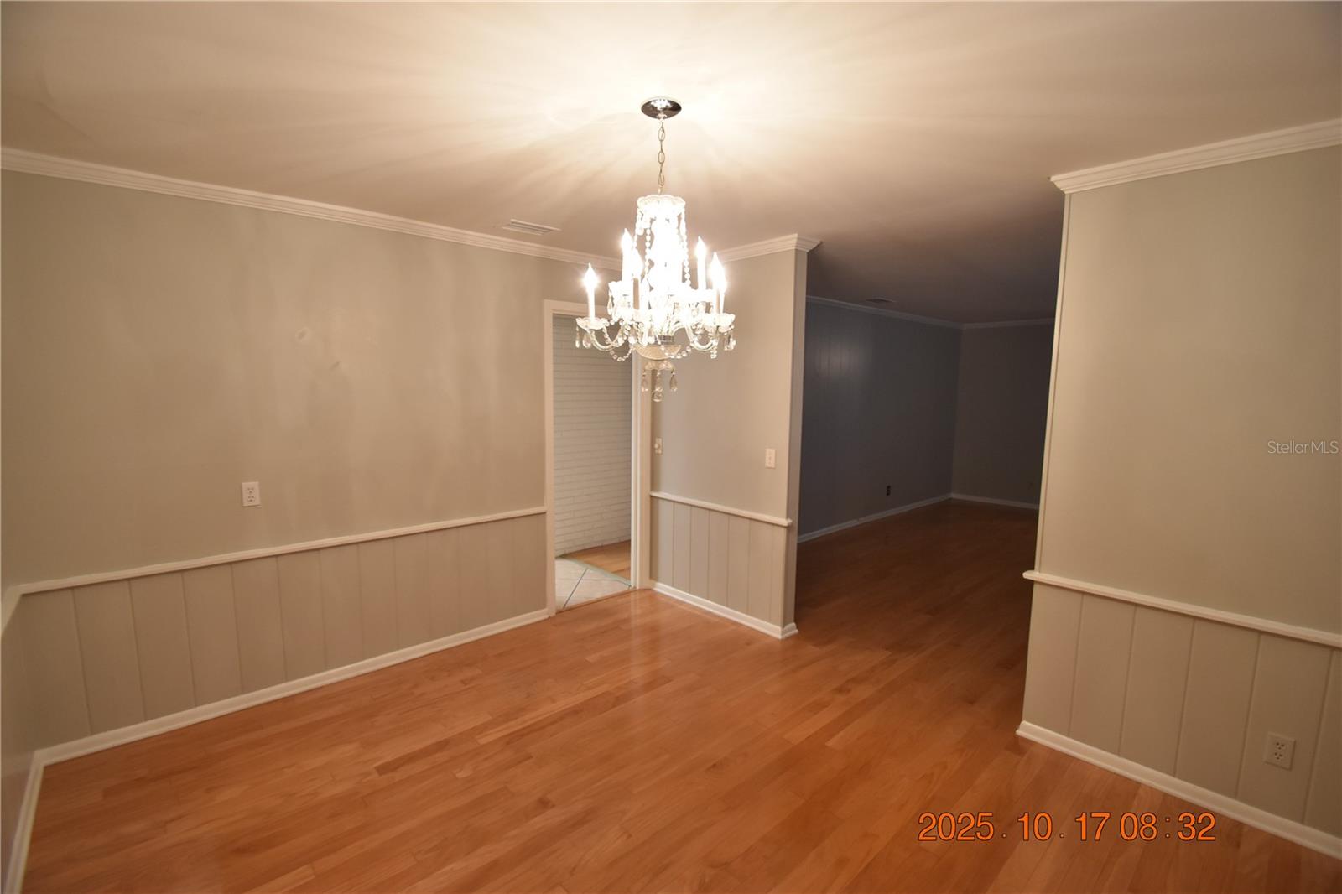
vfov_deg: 77.3
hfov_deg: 100.4
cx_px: 671
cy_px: 447
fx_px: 559
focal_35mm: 15
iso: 800
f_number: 3.5
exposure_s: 1/45
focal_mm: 10
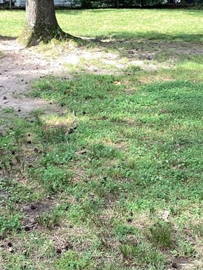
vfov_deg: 24.9
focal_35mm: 77
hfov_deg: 19.1
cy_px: 55
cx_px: 76
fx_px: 602
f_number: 2.4
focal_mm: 3.3
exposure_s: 1/165
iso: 25
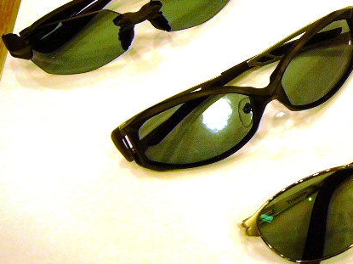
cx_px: 248
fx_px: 551
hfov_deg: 35.1
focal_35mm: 54
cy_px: 109
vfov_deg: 27.0
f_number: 2.8
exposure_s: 1/40
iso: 200
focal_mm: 5.8
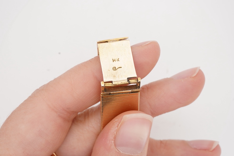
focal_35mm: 45
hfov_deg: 43.6
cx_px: 117
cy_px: 78
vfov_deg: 29.9
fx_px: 292
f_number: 22
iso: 250
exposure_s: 1/125
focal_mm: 30
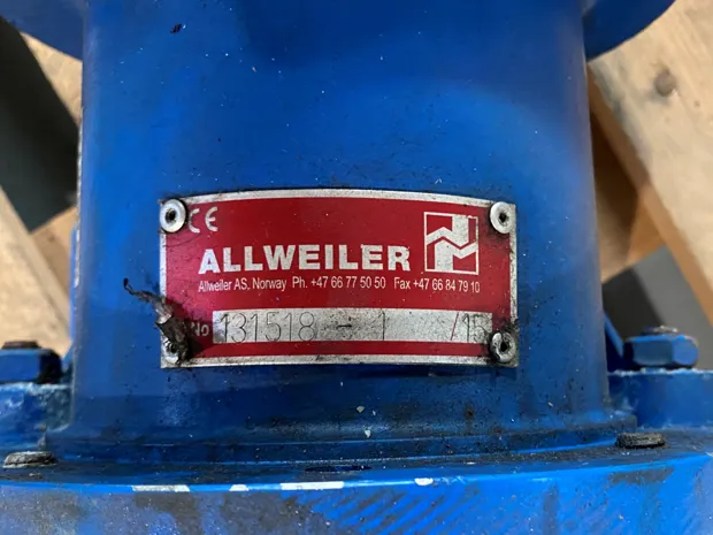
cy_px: 268
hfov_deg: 67.3
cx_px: 356
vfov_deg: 53.1
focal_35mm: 26
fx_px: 536
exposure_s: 1/50
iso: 400
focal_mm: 4.25
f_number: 1.8
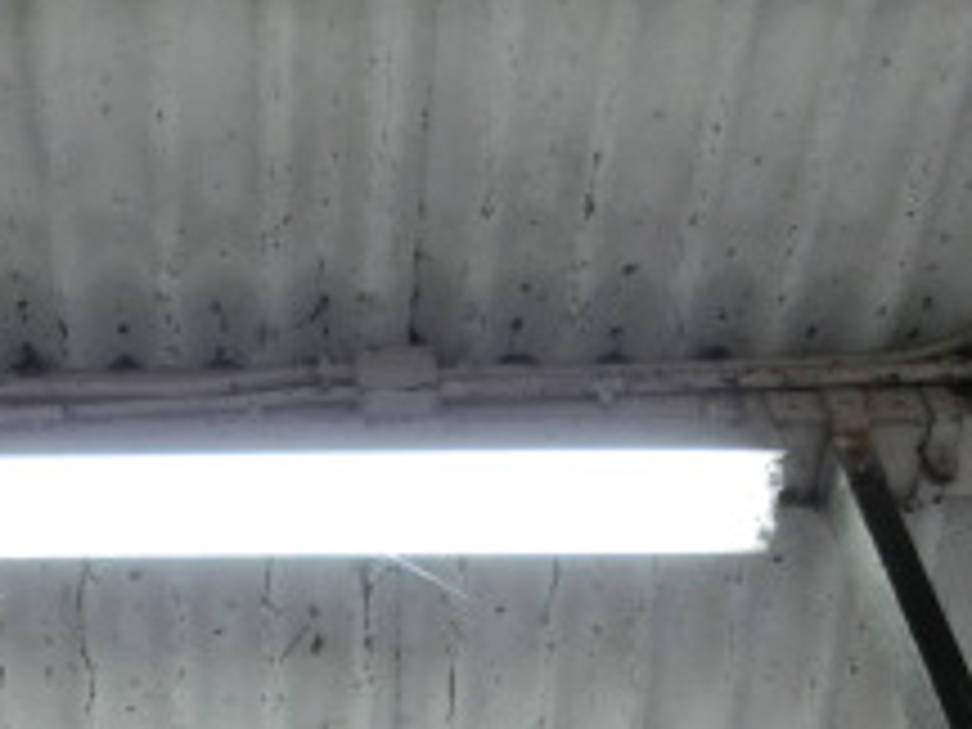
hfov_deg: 25.9
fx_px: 2078
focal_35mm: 74
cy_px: 945
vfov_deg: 18.5
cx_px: 220
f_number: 3.5
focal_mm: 4.5
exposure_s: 1/125
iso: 320
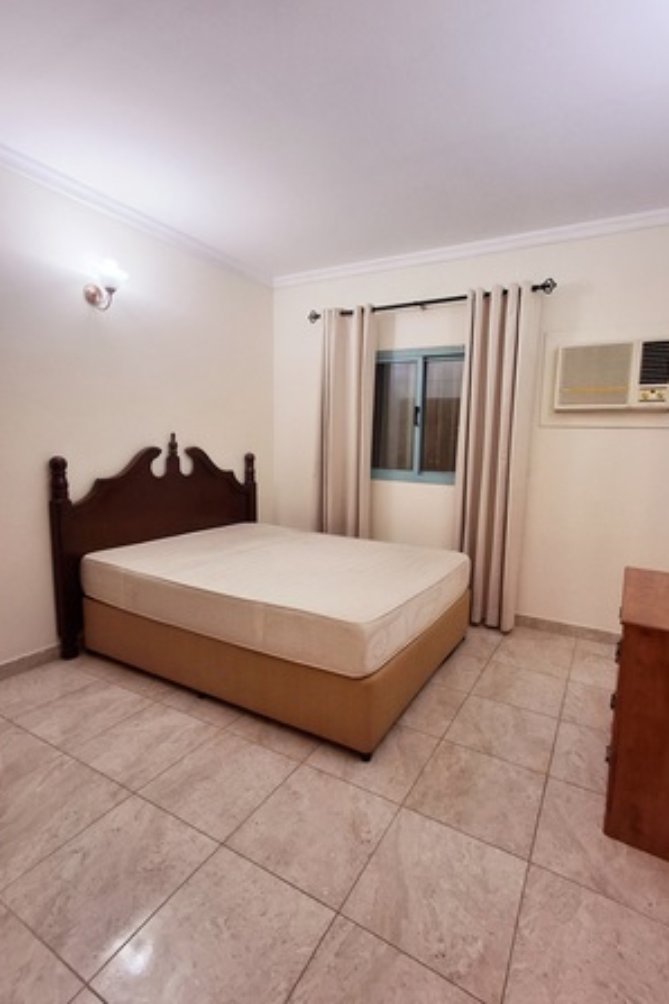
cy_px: 493
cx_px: 360
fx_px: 474
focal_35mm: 17
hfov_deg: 70.3
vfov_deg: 93.3
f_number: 2.2
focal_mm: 1.64
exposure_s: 1/40
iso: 50
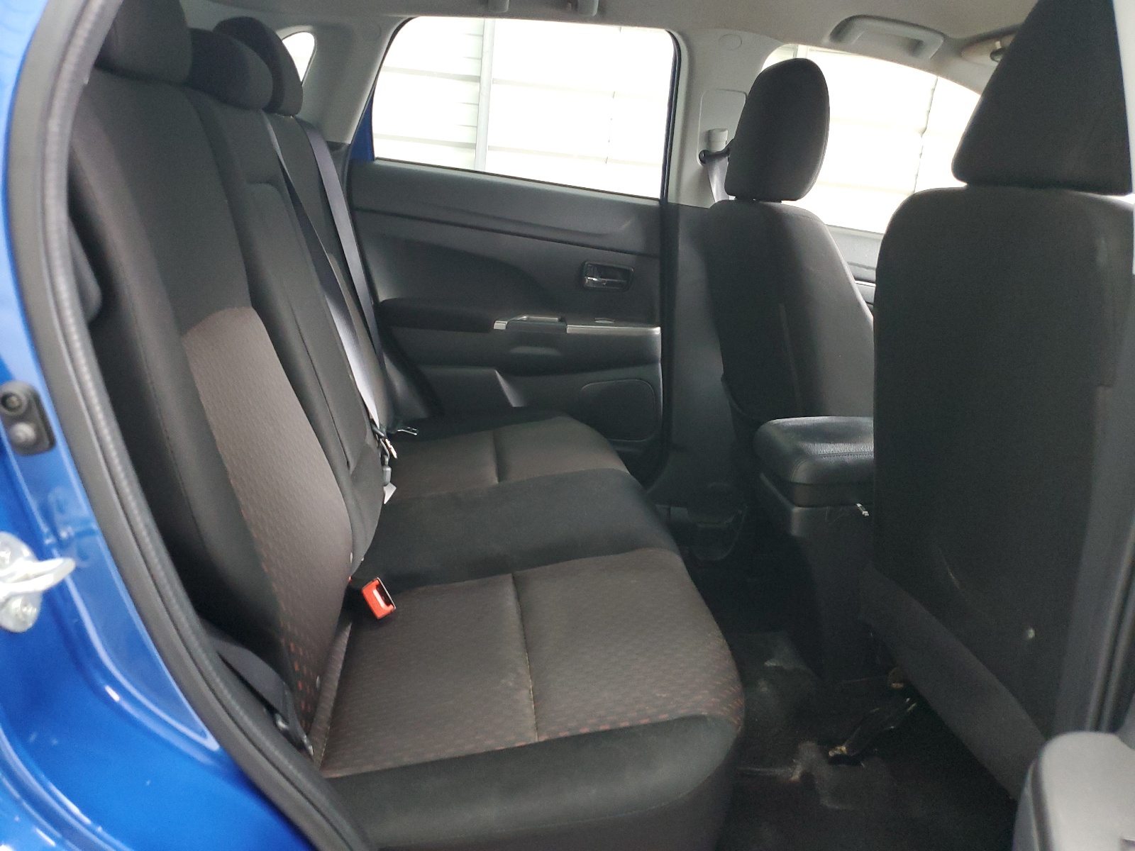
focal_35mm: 26
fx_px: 852
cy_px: 426
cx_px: 568
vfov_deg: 53.1
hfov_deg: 67.3
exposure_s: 1/30
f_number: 1.5
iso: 285
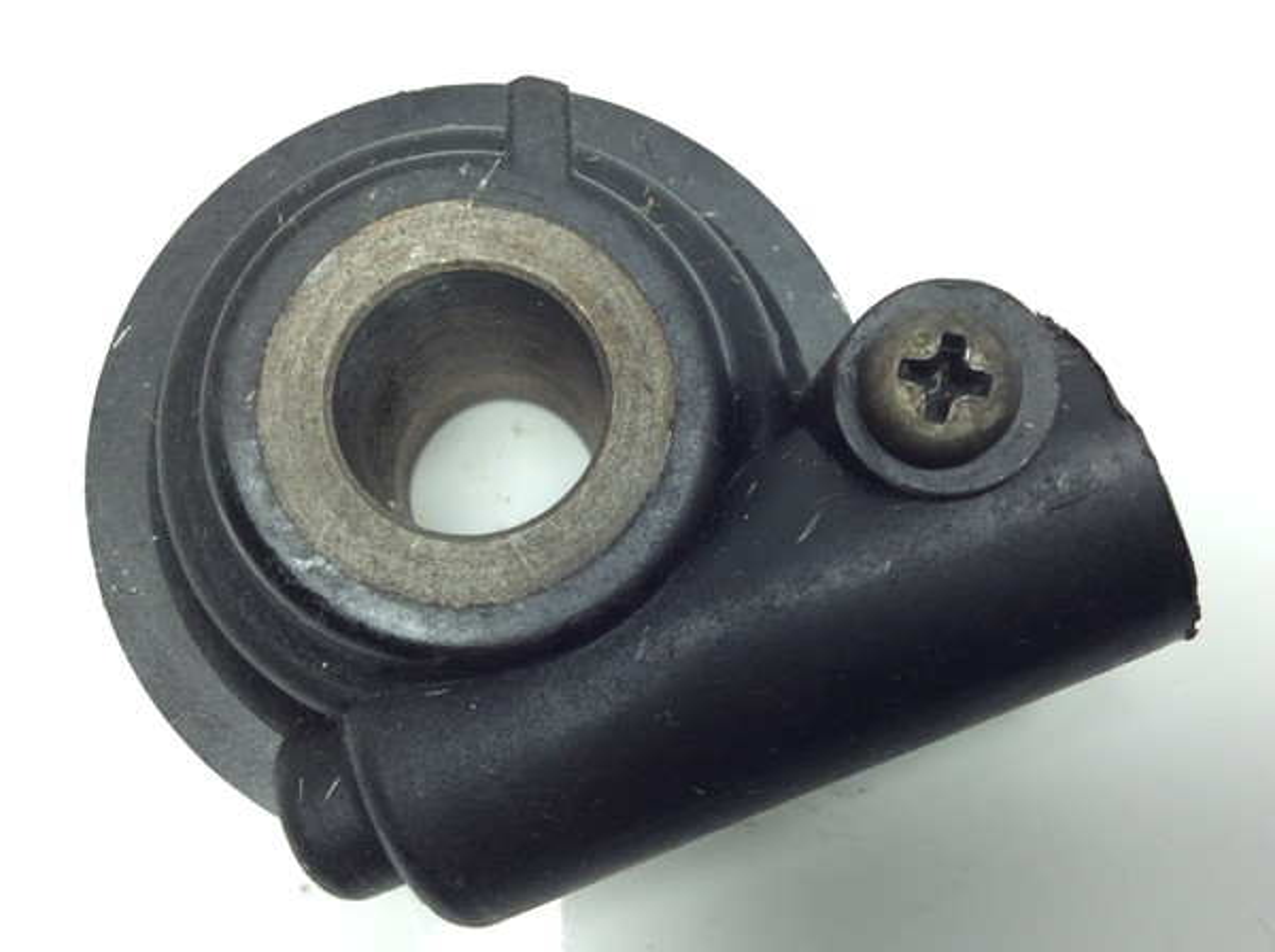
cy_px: 476
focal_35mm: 32
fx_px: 1177
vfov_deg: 44.0
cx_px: 638
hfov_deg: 56.9
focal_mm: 3.3
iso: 32
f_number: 2.4
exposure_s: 1/148
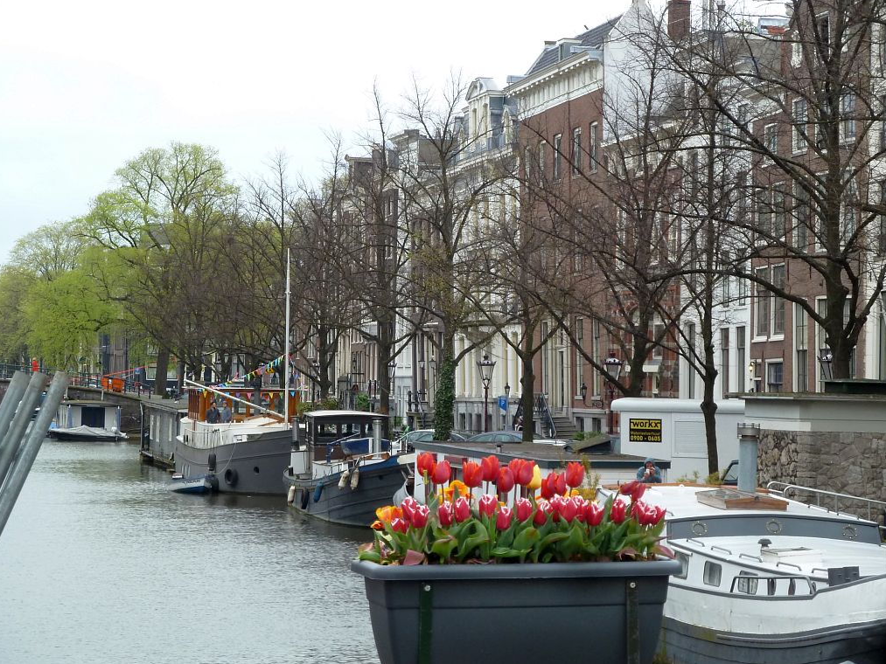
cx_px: 443
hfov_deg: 18.7
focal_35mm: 105
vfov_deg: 14.1
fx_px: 2688
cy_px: 332
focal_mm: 17
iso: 160
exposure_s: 1/50
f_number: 4.3
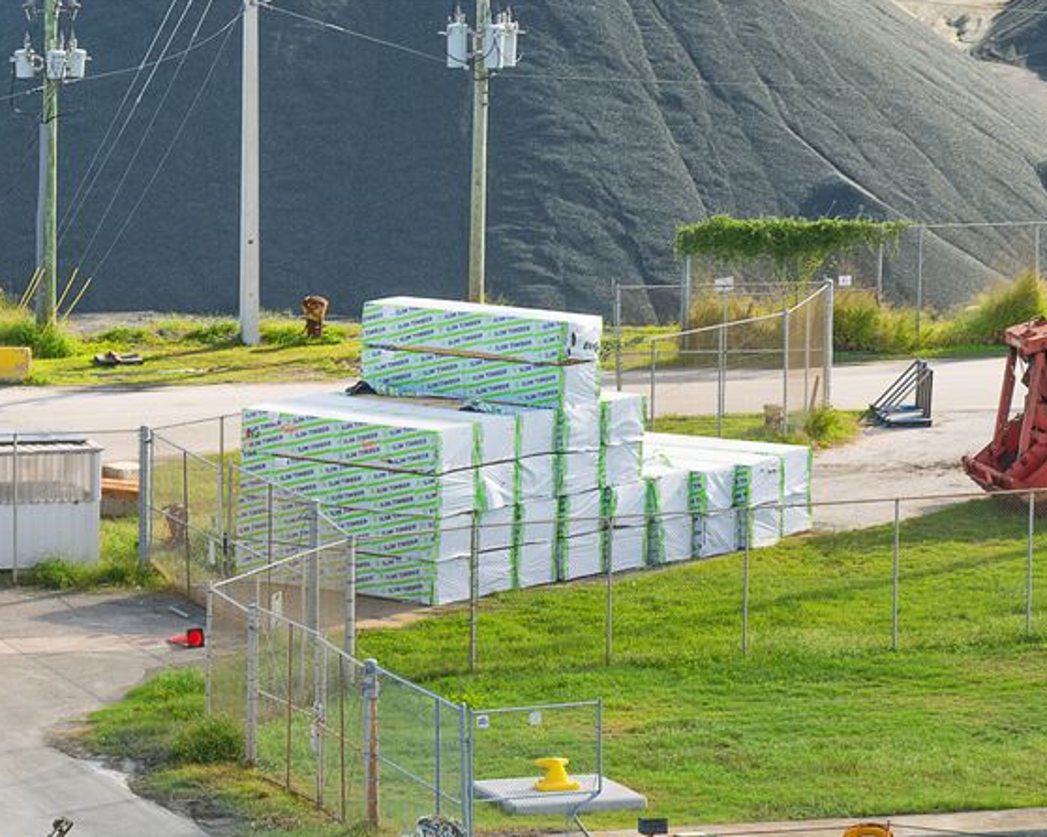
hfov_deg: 7.2
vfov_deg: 5.7
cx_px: -248
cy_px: 1192
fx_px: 8302
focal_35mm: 268
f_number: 11
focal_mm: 83
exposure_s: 1/80
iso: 64
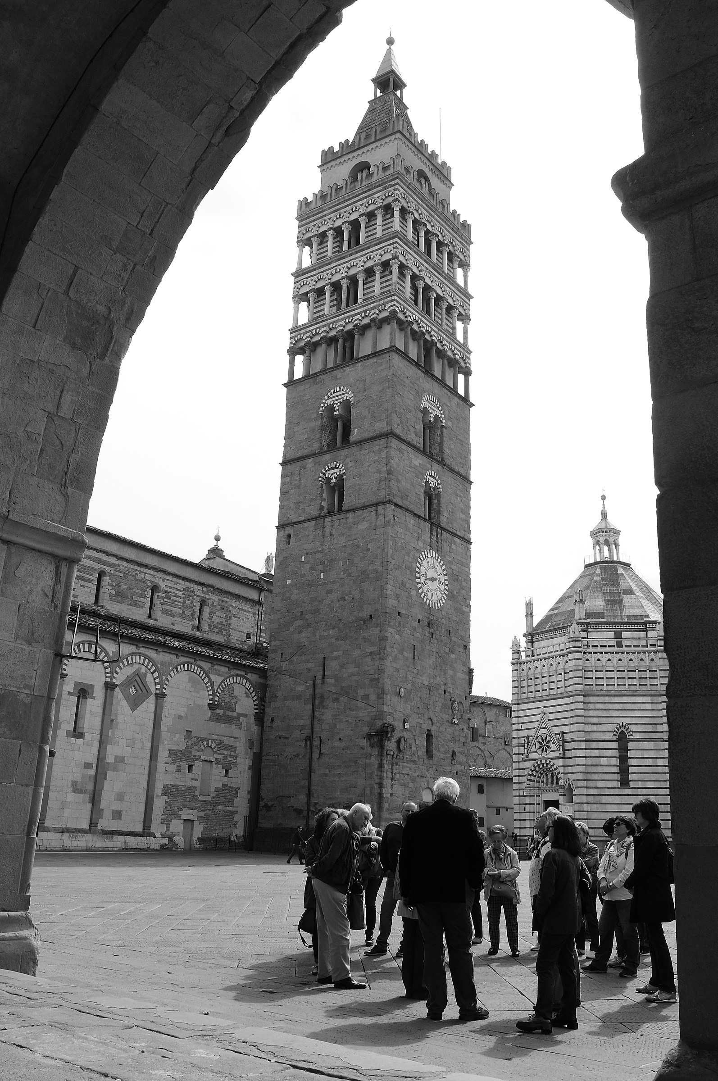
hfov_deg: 43.5
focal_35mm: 30
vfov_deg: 62.0
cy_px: 540
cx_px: 359
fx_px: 900
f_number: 11
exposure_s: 1/200
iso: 200
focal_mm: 20
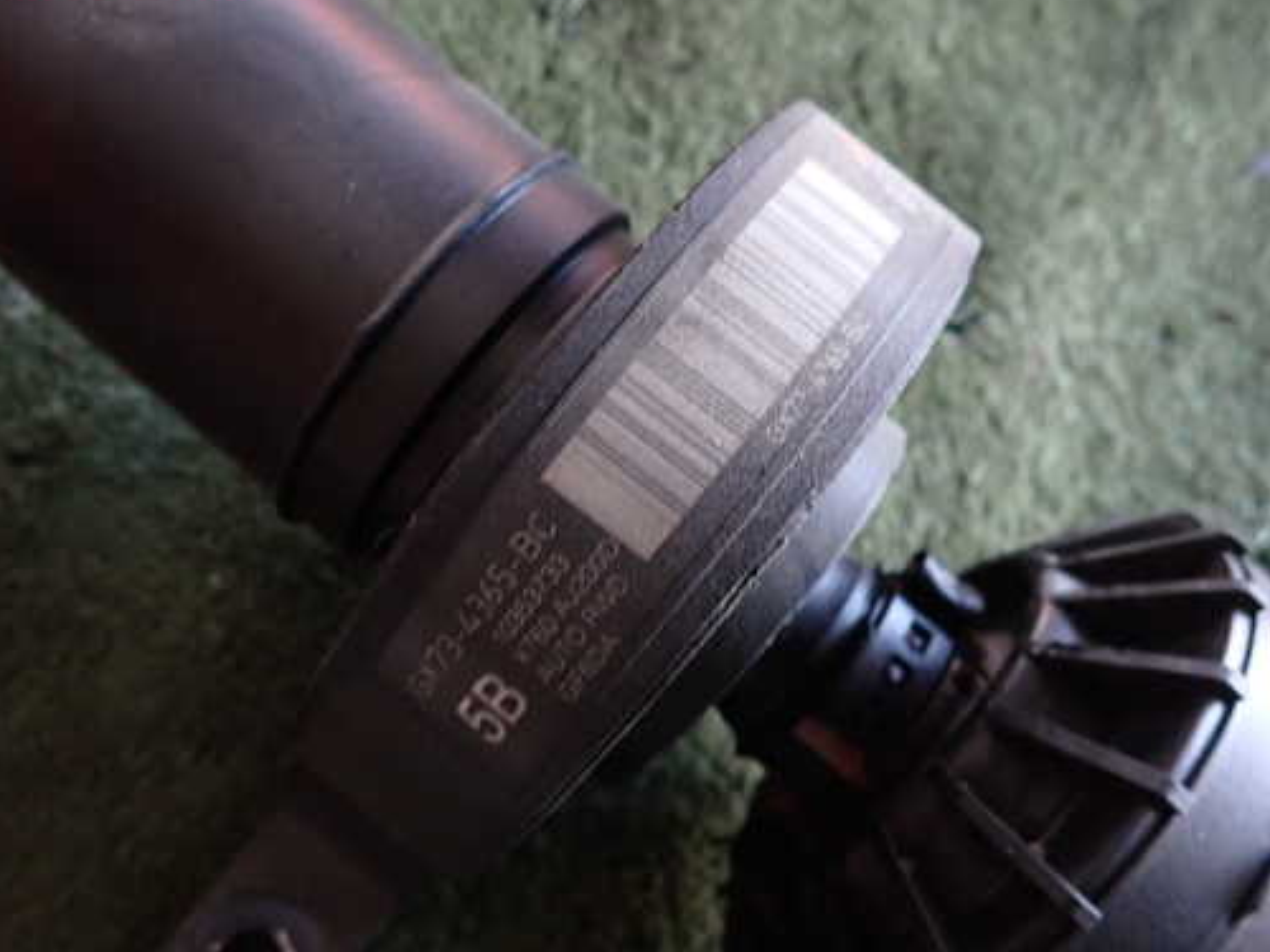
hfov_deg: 59.8
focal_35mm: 30
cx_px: 572
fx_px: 1101
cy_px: 510
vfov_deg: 46.8
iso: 320
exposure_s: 1/30
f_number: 2
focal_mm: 4.5
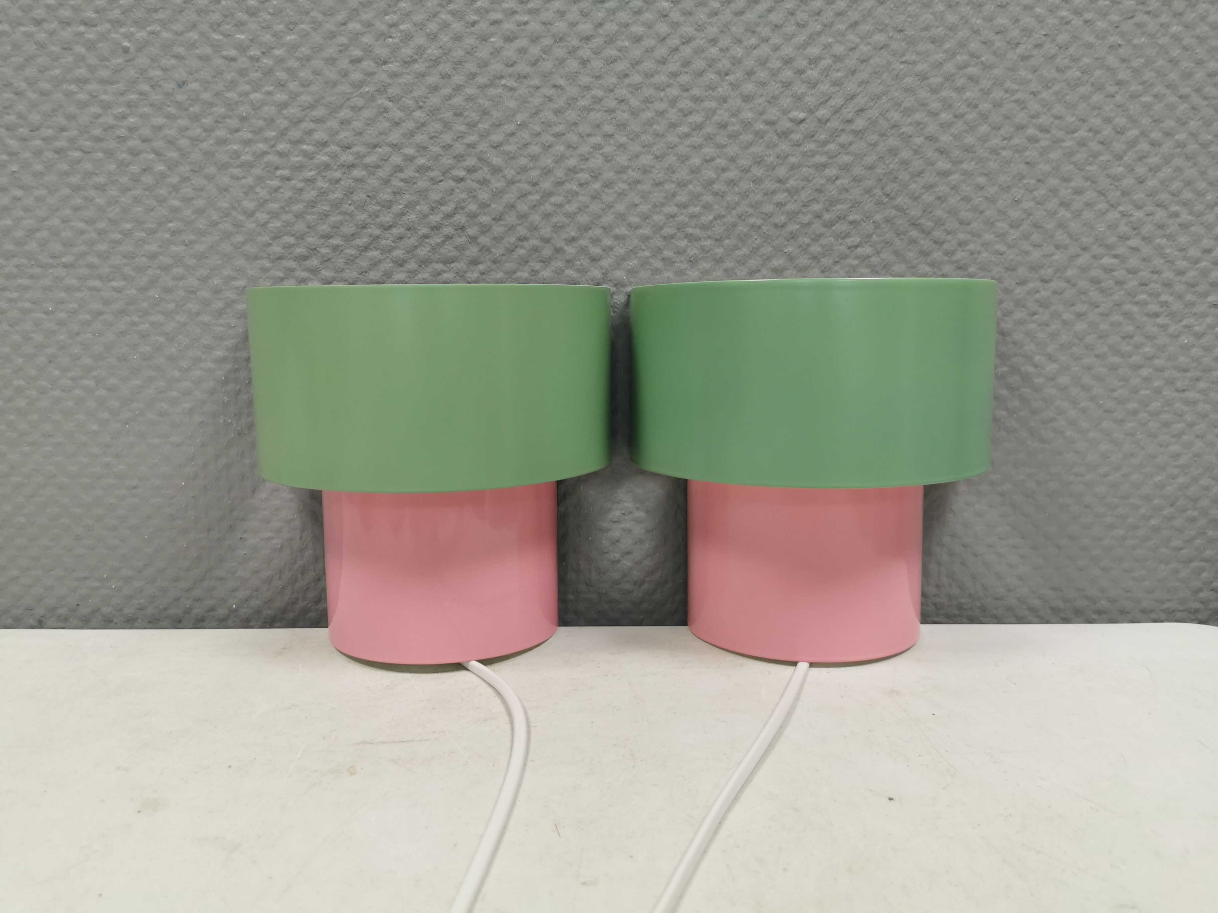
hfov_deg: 65.3
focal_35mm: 27
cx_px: 609
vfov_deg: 51.4
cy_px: 456
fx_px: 950
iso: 80
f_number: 1.6
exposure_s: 1/100
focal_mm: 5.56
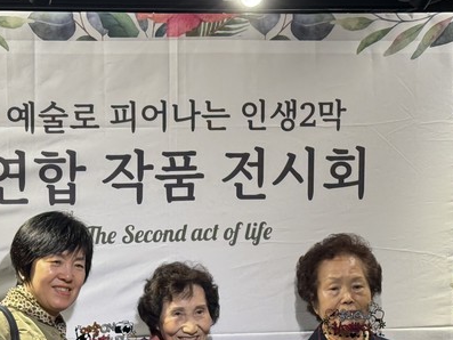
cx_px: 140
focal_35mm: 116
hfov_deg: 16.9
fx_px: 1518
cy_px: 397
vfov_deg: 12.5
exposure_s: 1/60
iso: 50
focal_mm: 6.76
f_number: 1.78
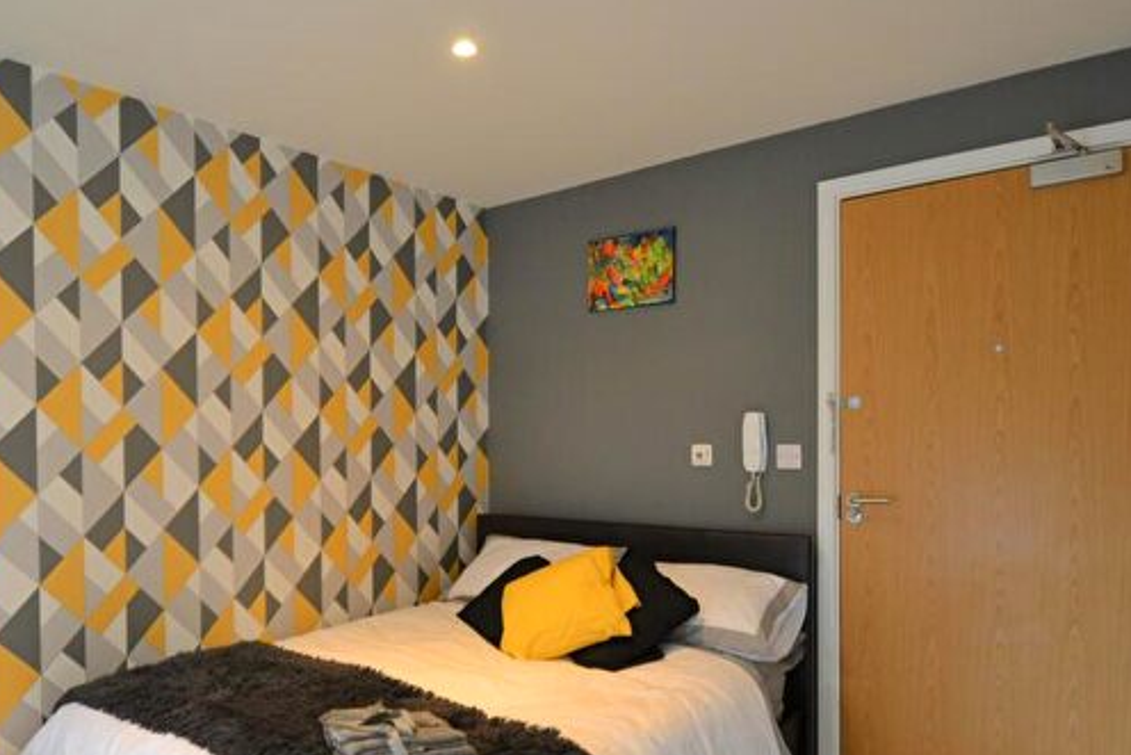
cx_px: 481
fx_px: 765
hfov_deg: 72.5
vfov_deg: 52.2
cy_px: 448
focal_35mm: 24
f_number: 3.5
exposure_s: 1/60
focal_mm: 11.5
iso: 400
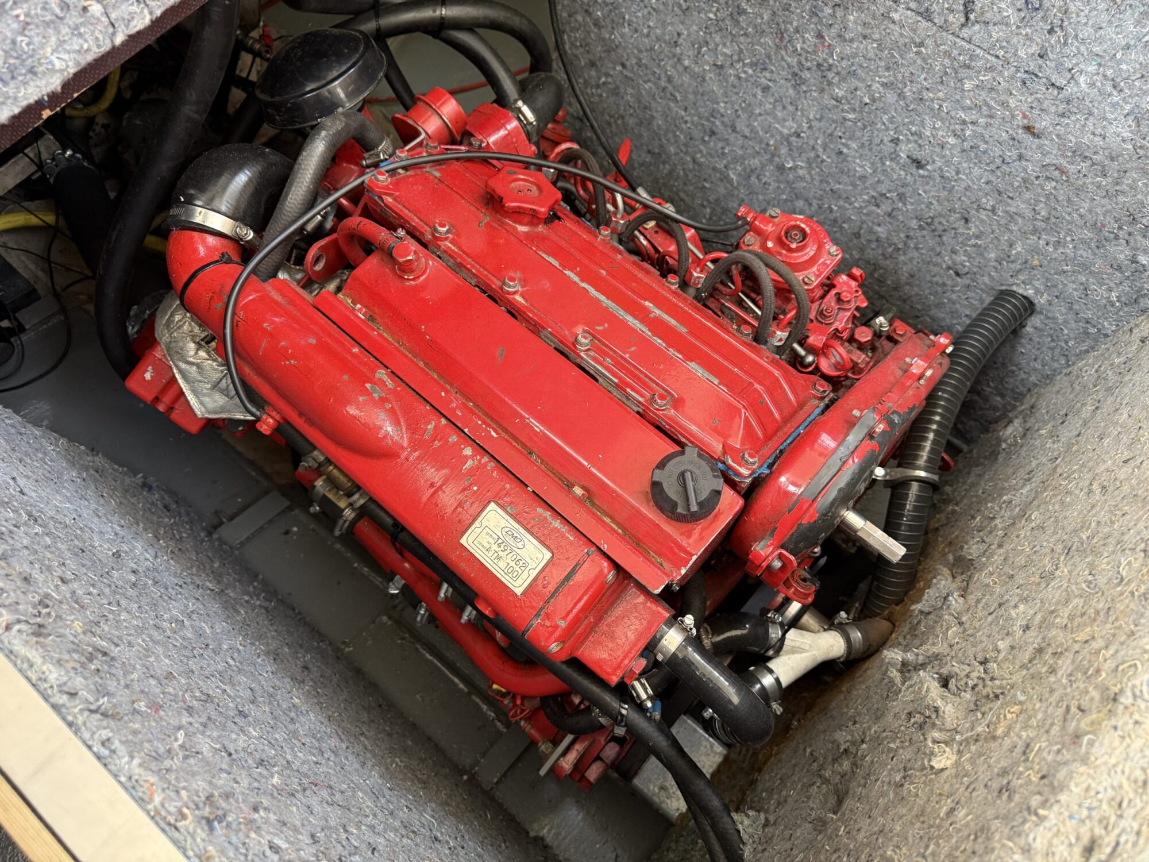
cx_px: 574
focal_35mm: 24
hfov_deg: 71.6
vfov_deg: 56.8
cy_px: 431
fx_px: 797
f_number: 1.78
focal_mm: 6.76
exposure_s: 1/60
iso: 250
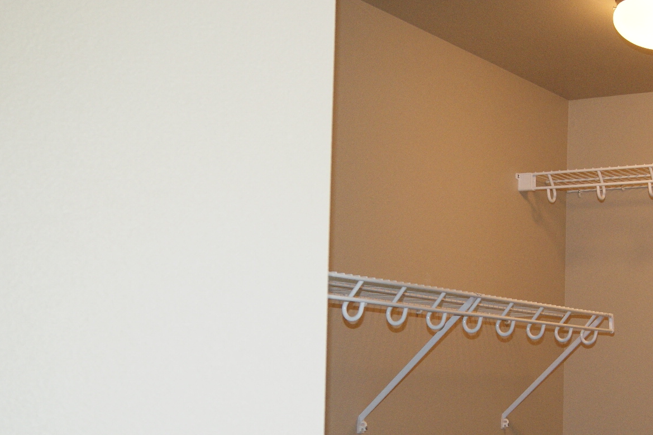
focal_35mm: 69
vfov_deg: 19.5
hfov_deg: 28.8
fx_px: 1251
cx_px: 487
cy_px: 343
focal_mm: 28
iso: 400
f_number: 4.5
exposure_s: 1/60
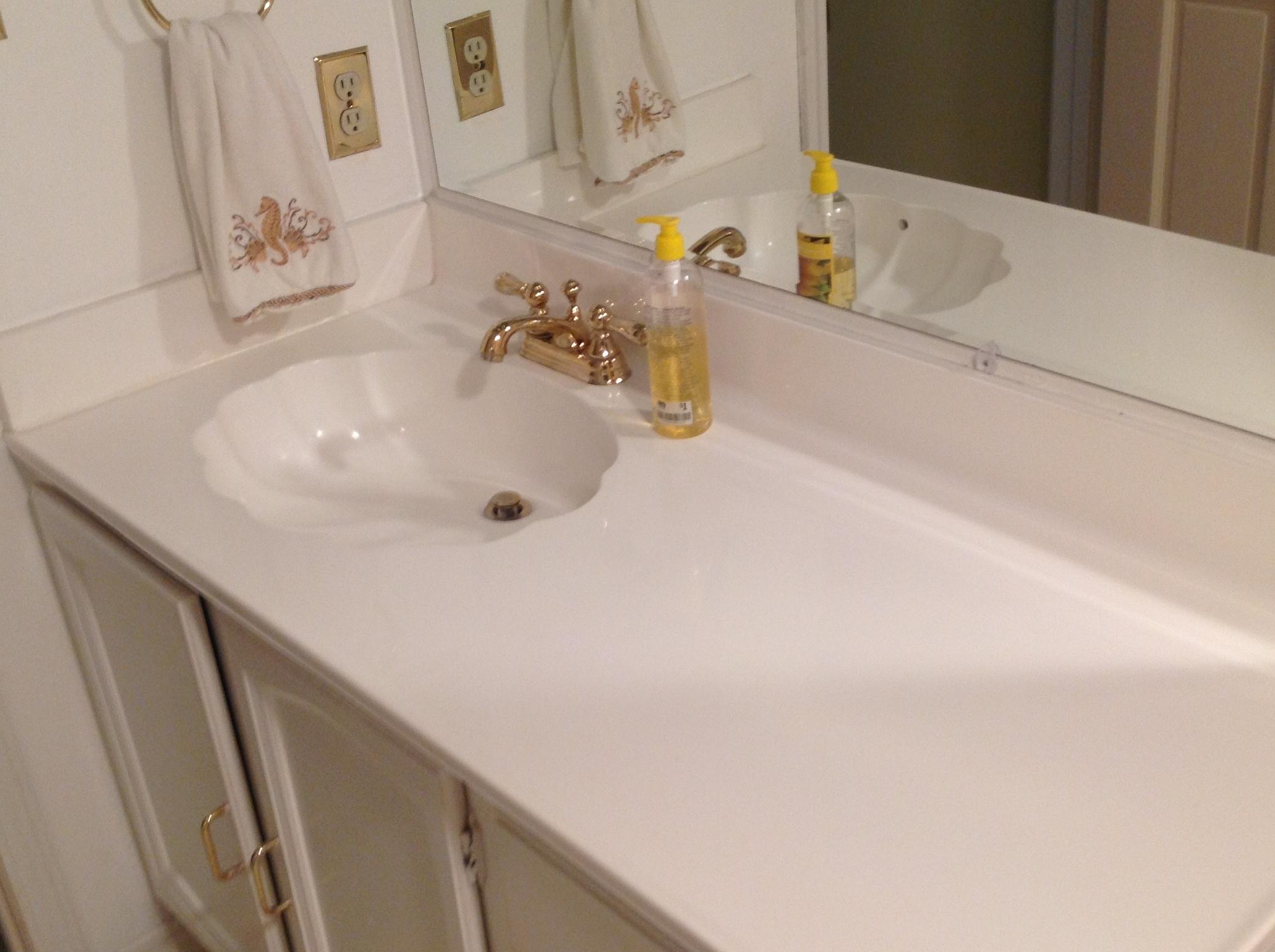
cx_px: 636
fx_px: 1618
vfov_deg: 32.8
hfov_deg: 43.0
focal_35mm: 44
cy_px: 480
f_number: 2.4
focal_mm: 4.28
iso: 80
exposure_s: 1/15
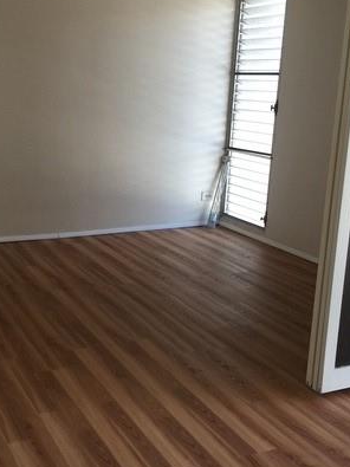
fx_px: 634
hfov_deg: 30.5
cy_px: 266
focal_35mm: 47
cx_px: 98
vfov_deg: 40.4
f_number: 2.2
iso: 32
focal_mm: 4.15
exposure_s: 1/40
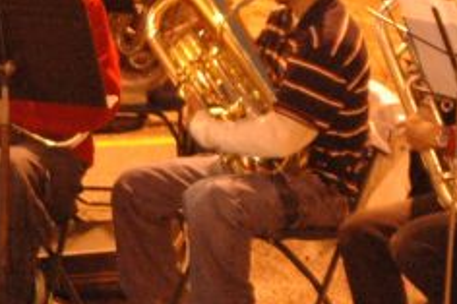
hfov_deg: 11.1
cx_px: -97
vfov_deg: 7.5
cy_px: 130
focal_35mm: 182
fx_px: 2309
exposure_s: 1/3
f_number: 3.5
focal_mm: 28
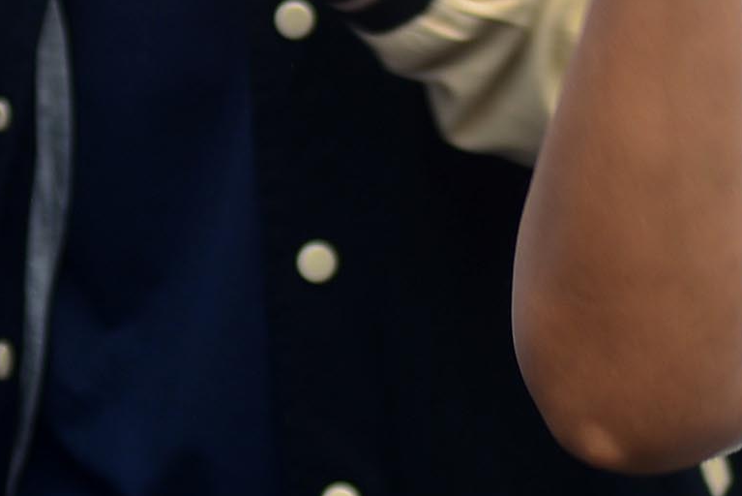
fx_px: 16989
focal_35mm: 824
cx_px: 1266
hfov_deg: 2.5
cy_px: -615
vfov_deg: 1.7
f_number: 3.2
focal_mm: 105
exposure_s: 1/200
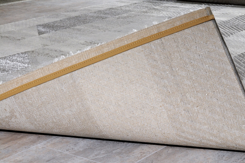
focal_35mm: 105
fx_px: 714
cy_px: 82
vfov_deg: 13.0
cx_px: 122
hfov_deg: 19.5
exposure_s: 1/200
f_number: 29
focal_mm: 70
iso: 500
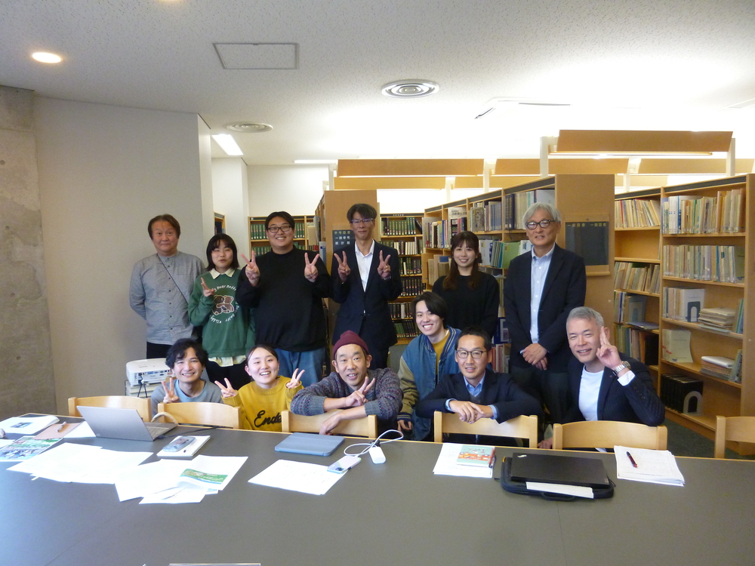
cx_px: 378
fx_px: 523
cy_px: 283
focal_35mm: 24
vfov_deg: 56.8
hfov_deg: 71.6
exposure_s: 1/60
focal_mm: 4.3
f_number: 2.5
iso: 320
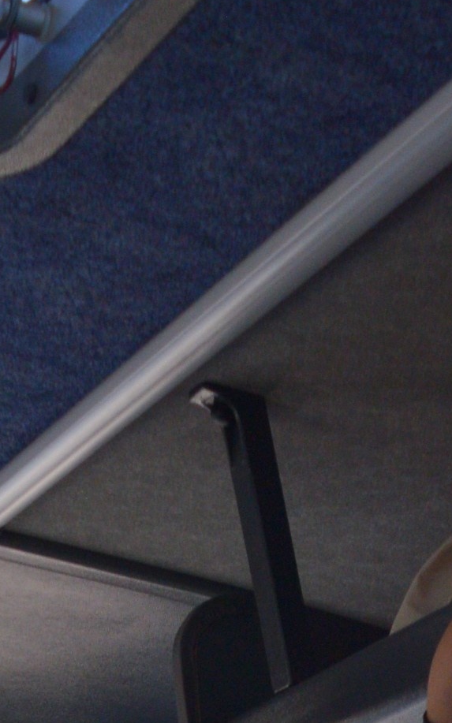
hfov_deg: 9.7
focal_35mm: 135
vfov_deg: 13.3
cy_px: 1446
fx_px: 2661
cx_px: 281
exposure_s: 1/1000
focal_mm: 18
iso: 450
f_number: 4
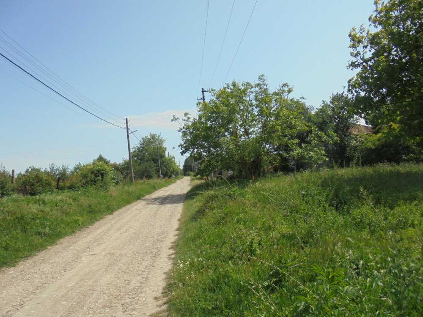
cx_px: 212
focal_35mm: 26
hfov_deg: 67.3
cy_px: 158
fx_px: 318
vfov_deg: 53.1
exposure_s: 1/250
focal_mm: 4.6
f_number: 11.5
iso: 250
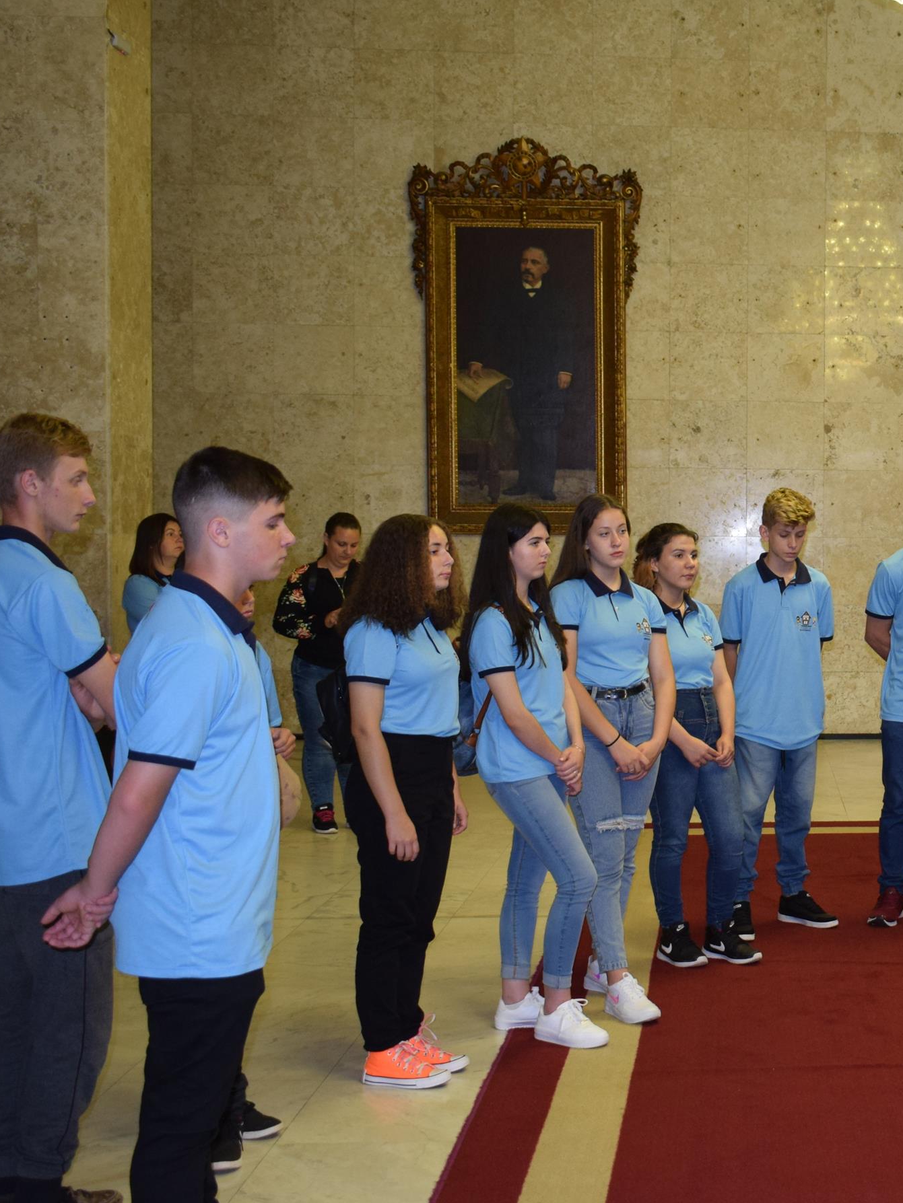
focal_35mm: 55
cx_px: 934
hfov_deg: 25.1
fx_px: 1909
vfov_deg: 35.0
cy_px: 617
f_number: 4
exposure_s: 1/60
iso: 800
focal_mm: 21
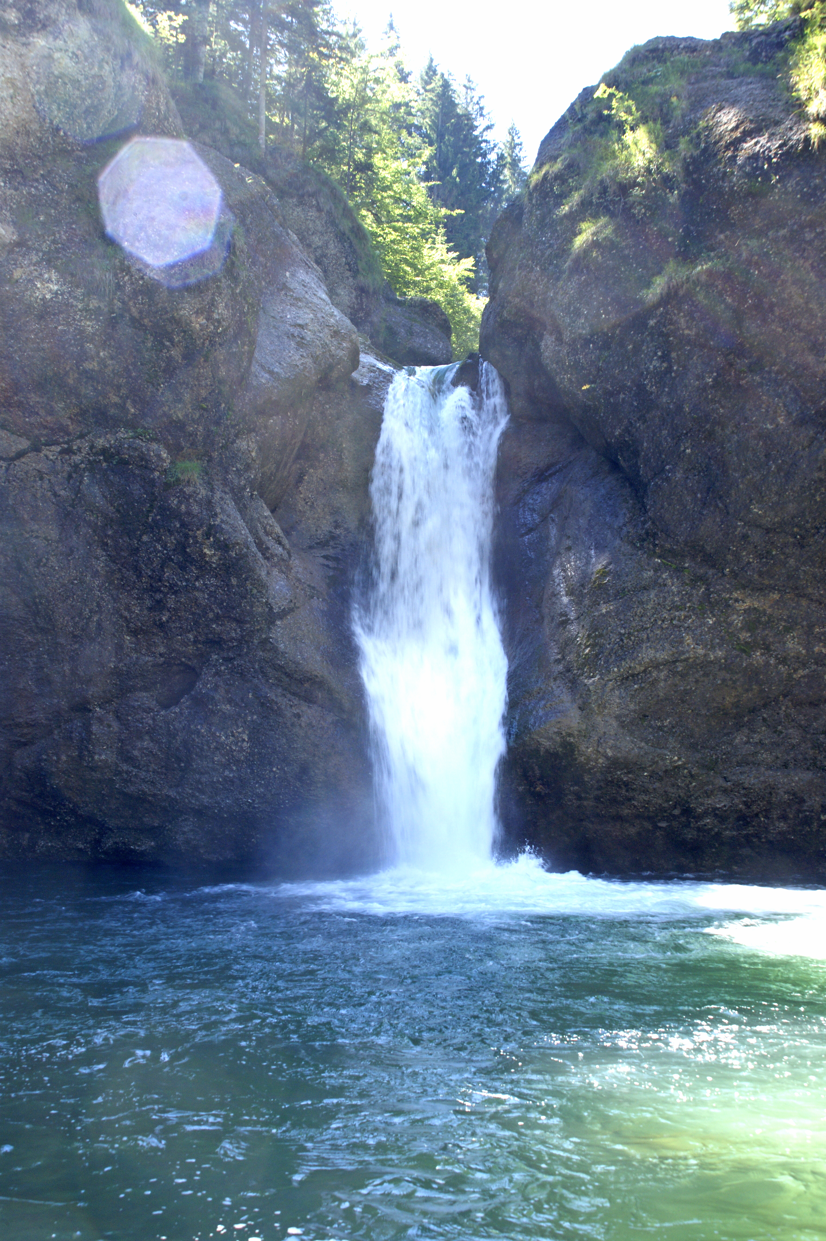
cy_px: 620
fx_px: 1447
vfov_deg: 46.4
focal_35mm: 42
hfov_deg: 31.9
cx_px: 413
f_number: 7.1
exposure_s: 1/40
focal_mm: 28
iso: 100
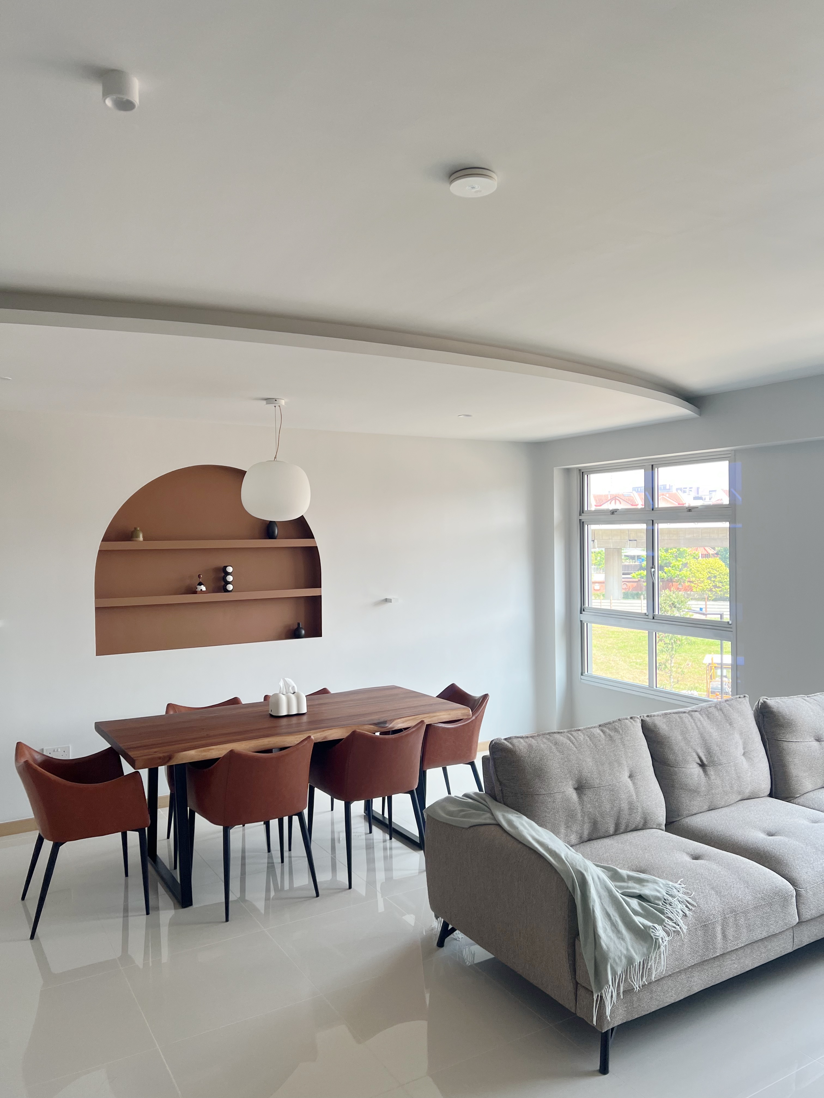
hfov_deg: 53.1
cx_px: 412
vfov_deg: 67.3
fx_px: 825
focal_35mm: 26
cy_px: 549
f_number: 1.5
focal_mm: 5.7
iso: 50
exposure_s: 1/121
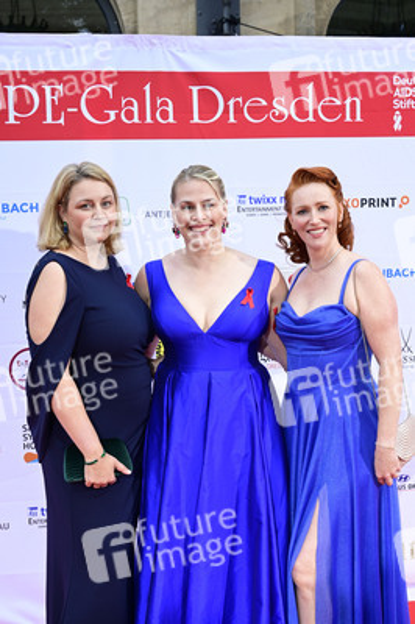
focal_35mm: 49
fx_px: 849
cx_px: 208
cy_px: 312
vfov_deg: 40.4
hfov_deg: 27.5
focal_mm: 49
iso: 640
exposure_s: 1/160
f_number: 6.3
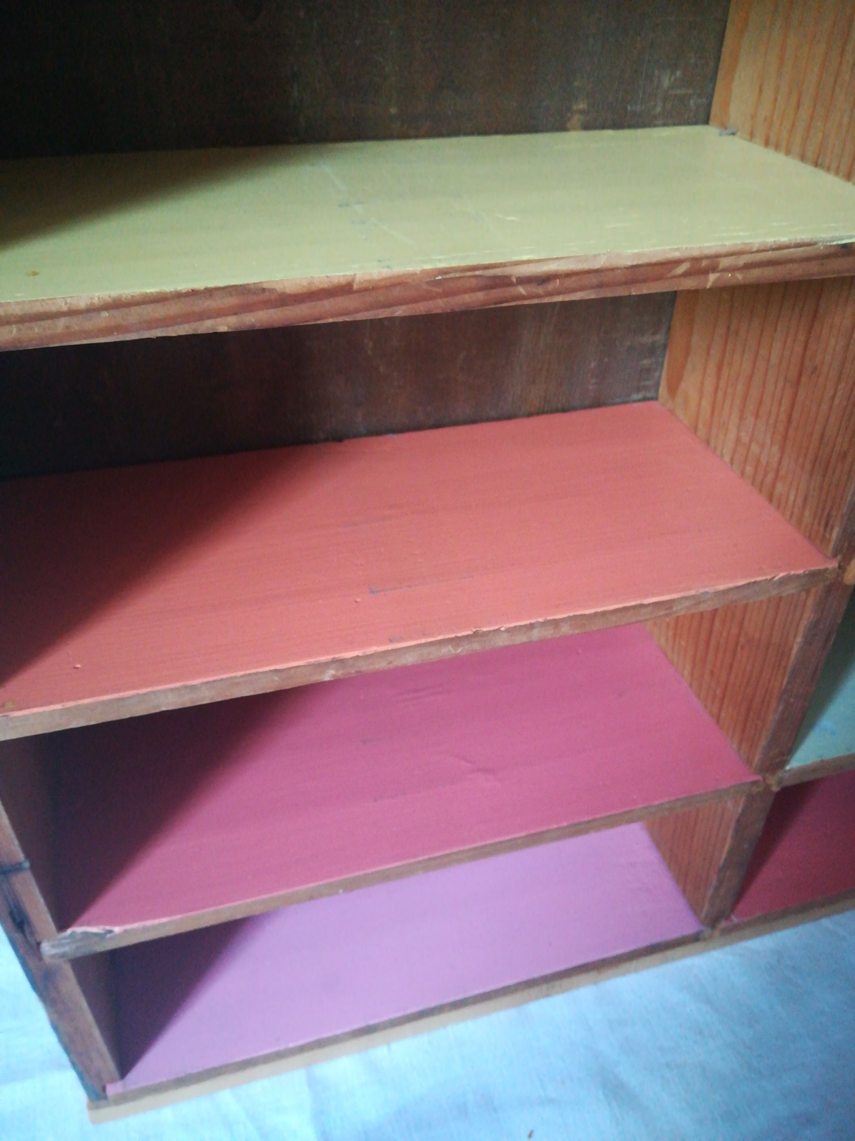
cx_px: 428
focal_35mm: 26
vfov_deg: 67.3
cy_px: 570
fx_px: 856
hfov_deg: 53.1
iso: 500
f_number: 2.2
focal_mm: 3.83
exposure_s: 1/25
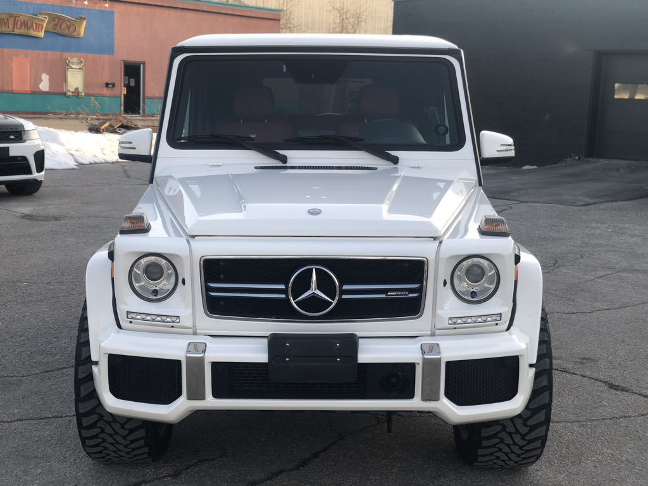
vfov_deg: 28.0
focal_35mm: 52
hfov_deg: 36.8
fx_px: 973
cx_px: 324
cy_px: 243
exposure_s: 1/120
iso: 16
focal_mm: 6
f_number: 2.4
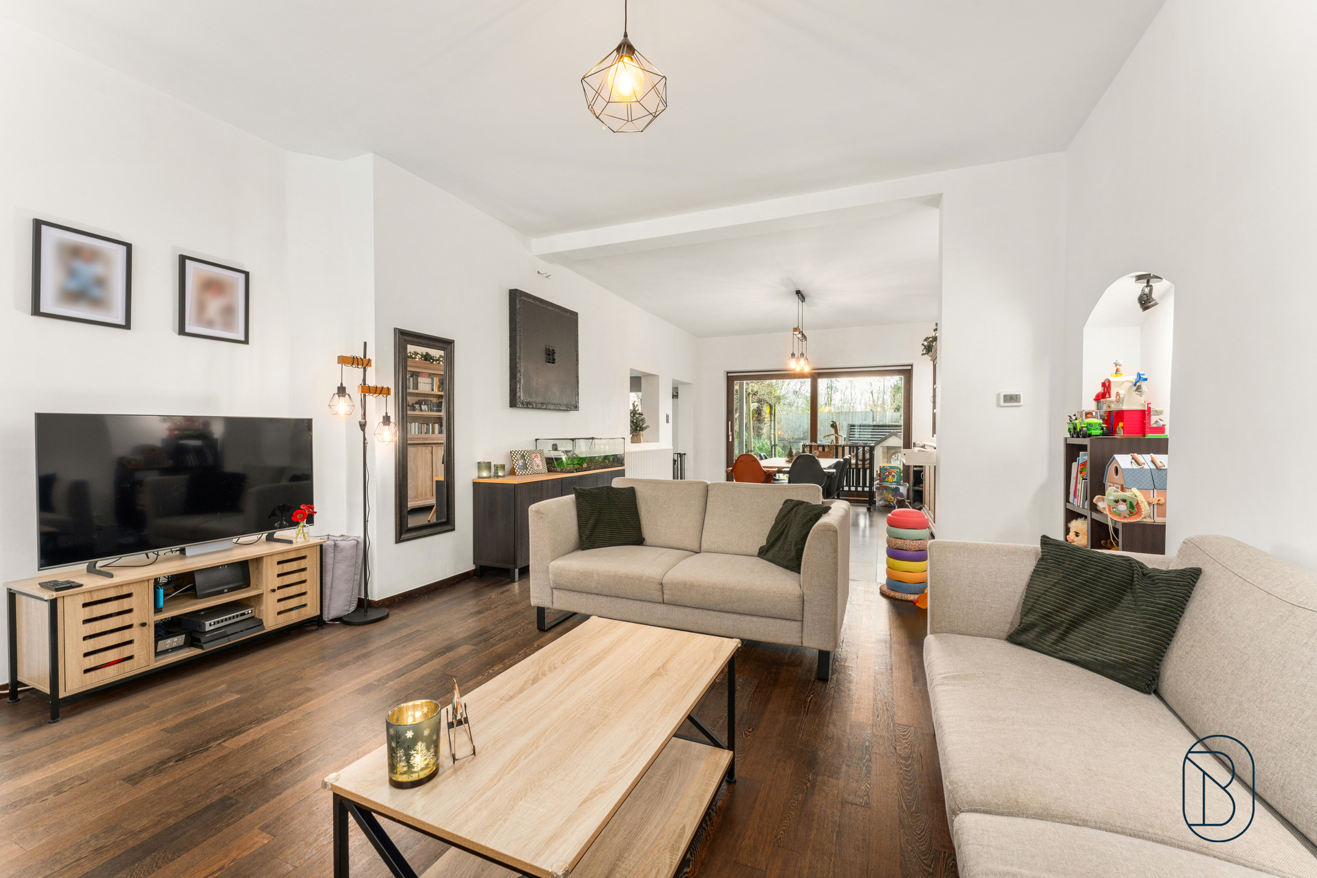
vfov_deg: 81.2
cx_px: 658
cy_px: 439
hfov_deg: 104.3
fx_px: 512
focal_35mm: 14
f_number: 11
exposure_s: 1/125
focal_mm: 14
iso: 250
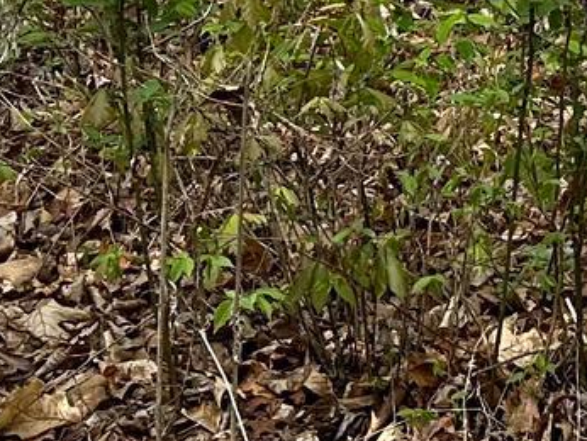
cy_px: -300
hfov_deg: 12.3
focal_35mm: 142
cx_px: 1184
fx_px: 2410
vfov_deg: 10.0
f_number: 1.78
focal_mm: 6.86
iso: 80
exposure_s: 1/2732
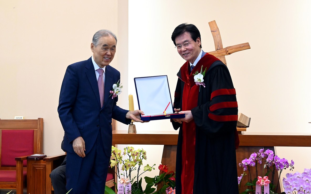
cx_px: 143
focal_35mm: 75
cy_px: 95
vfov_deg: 17.5
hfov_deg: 27.6
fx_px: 632
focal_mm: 45
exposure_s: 1/125
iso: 2800
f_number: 6
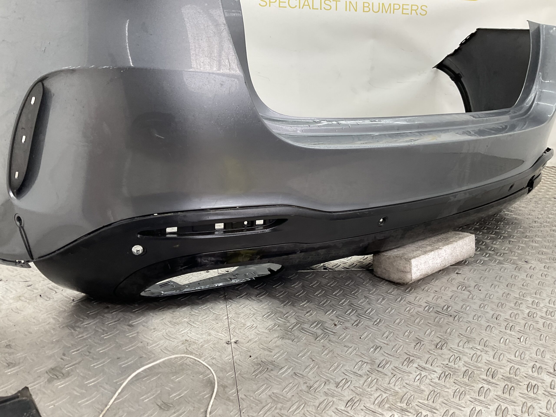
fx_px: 466
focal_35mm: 29
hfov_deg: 61.7
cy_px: 208
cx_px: 278
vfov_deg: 48.2
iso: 40
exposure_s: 1/120
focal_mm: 3
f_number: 1.8
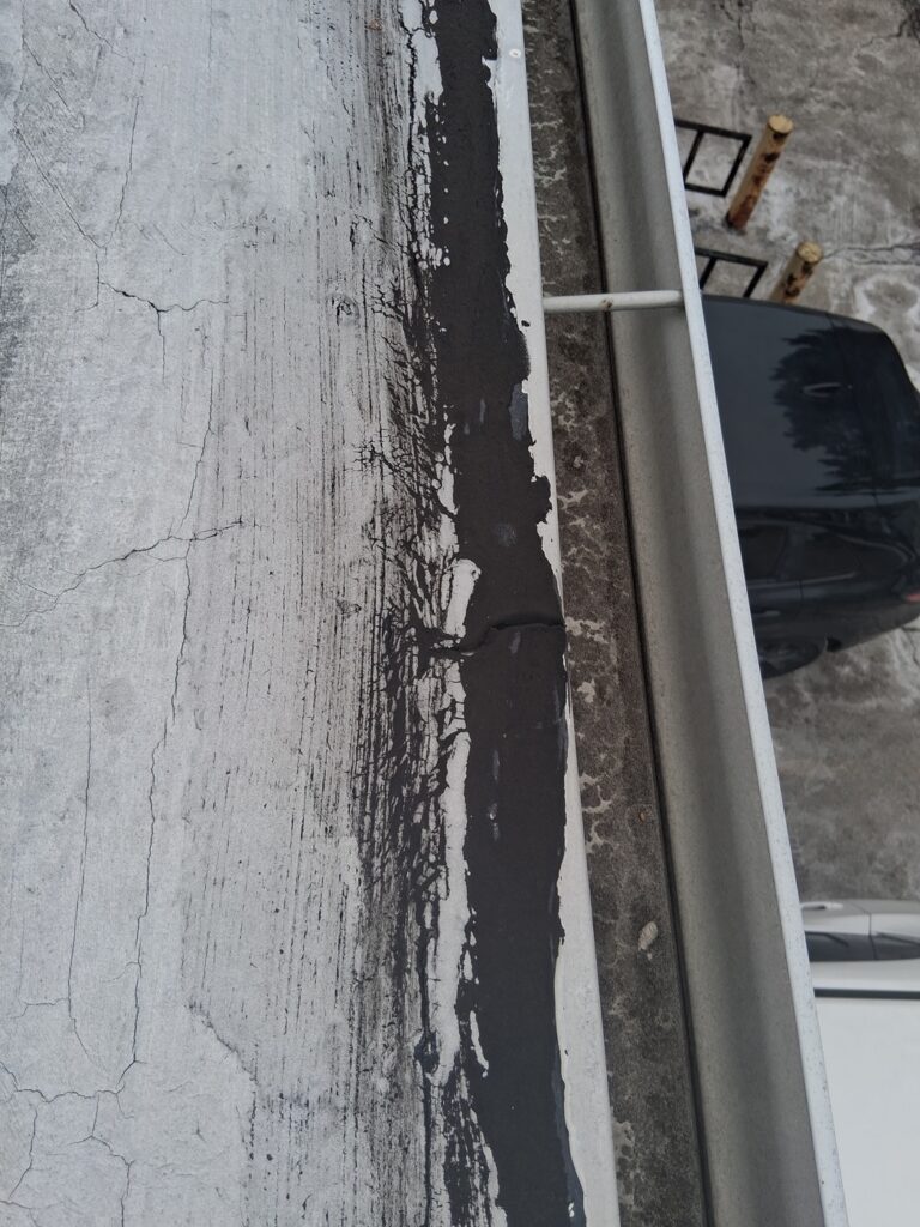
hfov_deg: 53.1
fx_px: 921
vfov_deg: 67.3
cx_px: 460
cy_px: 614
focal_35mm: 26
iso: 25
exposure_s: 1/123
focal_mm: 3.98
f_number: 1.8
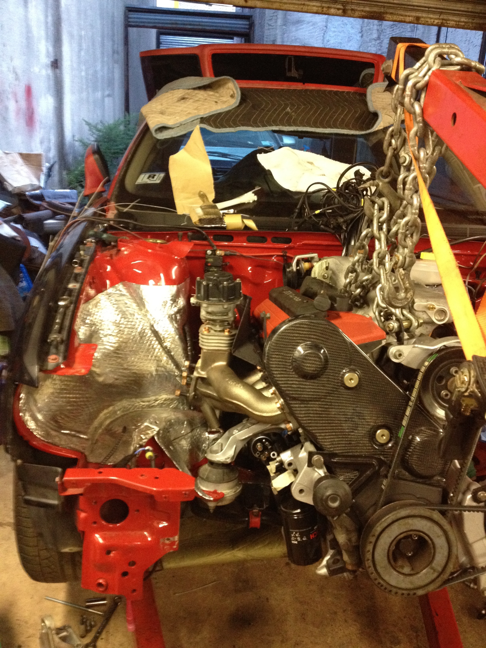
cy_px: 324
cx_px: 243
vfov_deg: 52.6
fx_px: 655
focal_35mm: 35
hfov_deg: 40.7
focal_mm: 4.28
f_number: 2.4
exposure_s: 1/15
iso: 400
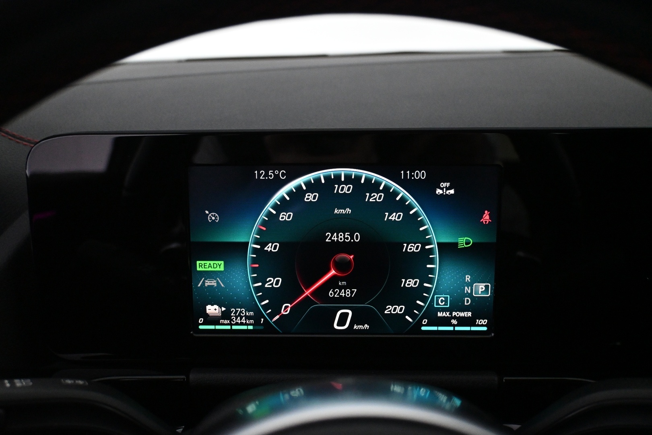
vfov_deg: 38.4
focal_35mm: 34
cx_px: 326
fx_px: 625
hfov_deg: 55.1
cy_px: 218
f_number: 4.2
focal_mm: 23
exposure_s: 1/160
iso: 4000
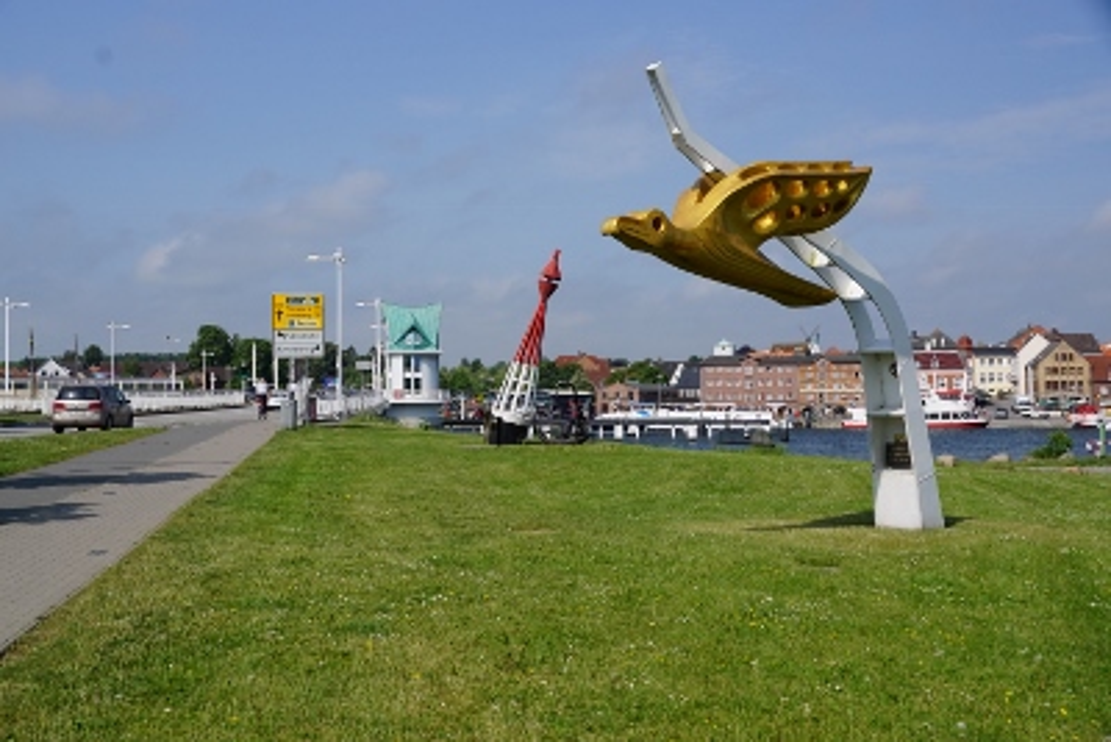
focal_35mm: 45
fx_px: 1389
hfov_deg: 43.6
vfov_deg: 29.9
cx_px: 556
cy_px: 371
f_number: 10
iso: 100
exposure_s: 1/320
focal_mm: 30
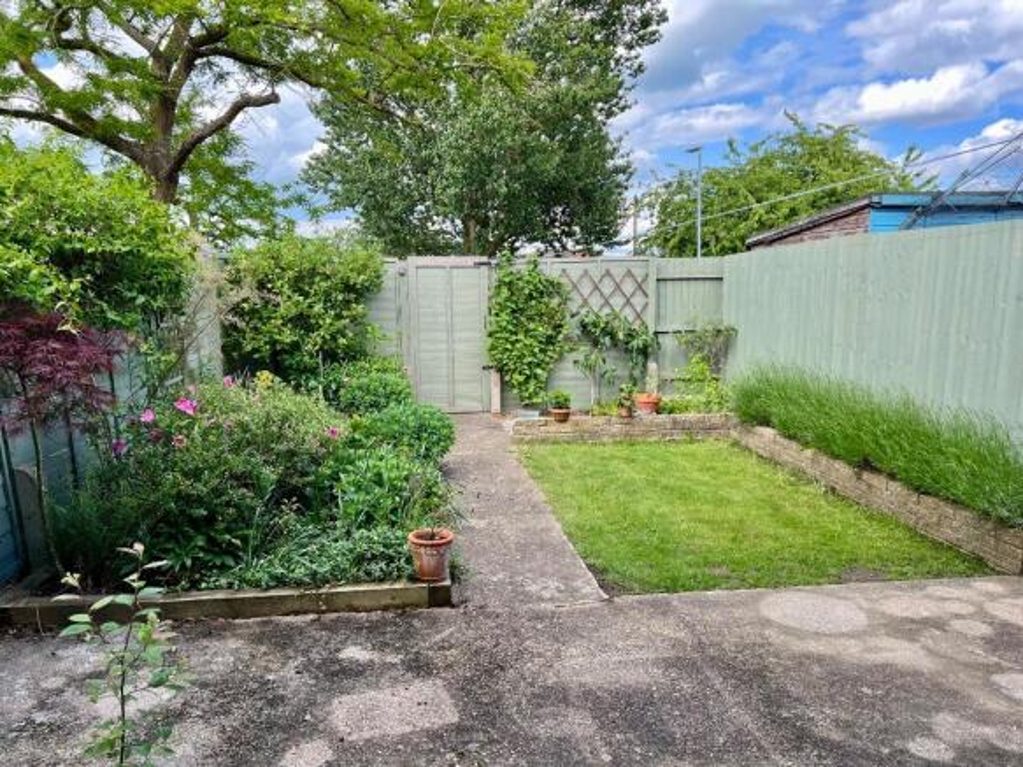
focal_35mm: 26
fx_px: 768
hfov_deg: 67.3
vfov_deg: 53.0
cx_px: 512
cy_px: 384
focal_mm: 5.7
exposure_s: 1/769
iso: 50
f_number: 1.5
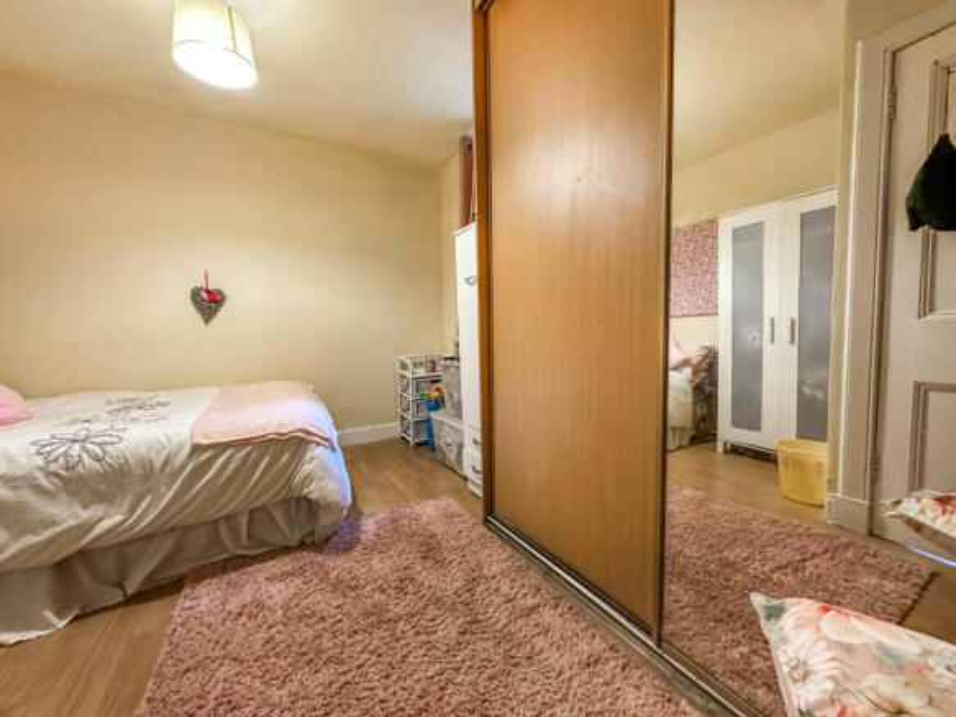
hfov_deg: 102.1
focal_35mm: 14
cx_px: 478
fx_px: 387
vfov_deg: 85.7
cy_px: 358
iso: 500
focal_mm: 2.22
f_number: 2.2
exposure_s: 1/50
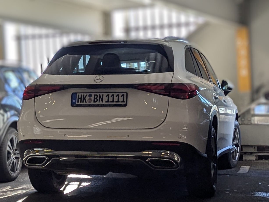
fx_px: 187
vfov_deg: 56.9
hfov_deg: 71.5
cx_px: 134
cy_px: 101
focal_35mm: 24
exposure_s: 1/337
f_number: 1.85
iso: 39
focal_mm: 6.81
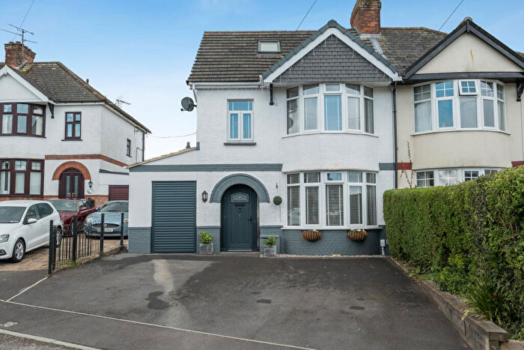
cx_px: 262
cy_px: 175
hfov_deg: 55.8
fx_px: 495
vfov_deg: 38.9
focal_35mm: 34
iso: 500
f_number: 8
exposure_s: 1/250
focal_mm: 23
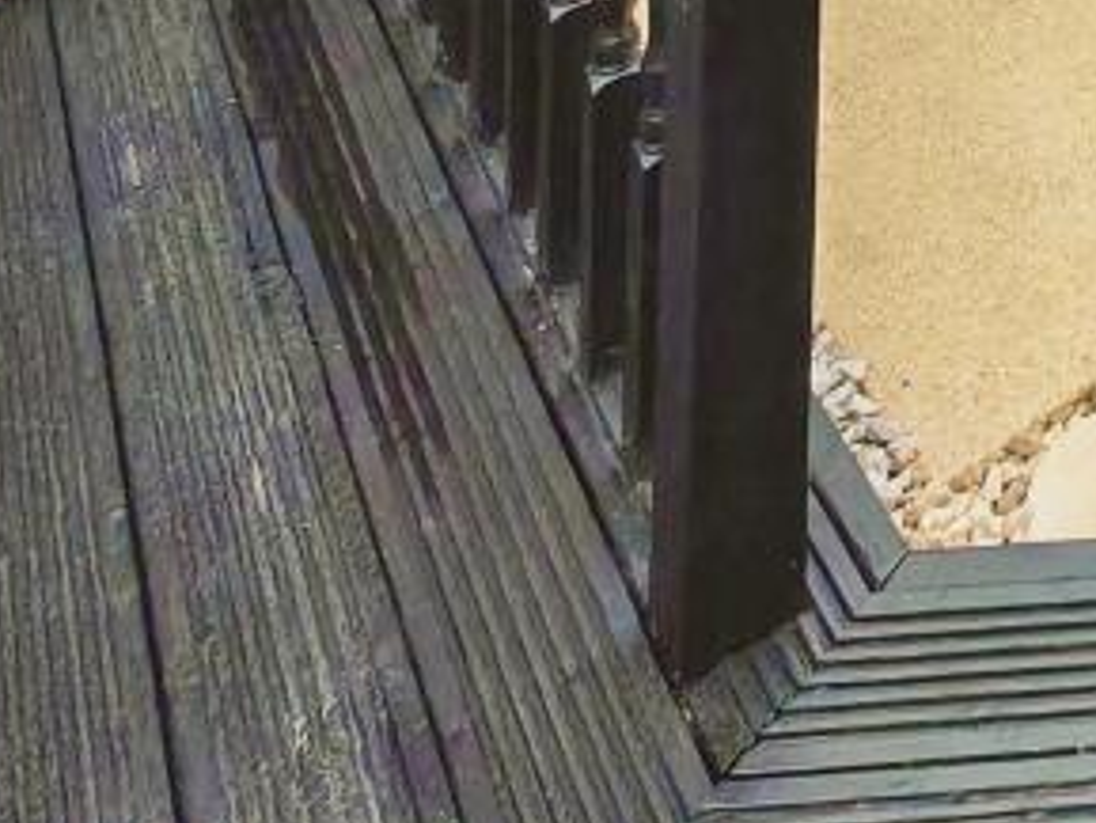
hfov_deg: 26.8
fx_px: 1457
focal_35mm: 46
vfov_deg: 22.2
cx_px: 1707
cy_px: -578
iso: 64
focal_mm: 1.82
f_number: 2
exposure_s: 1/100
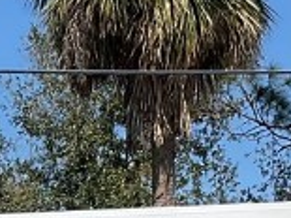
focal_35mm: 192
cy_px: 445
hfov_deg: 10.1
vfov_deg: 7.4
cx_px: -92
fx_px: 1613
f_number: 1.8
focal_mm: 3
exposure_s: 1/3322
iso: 16
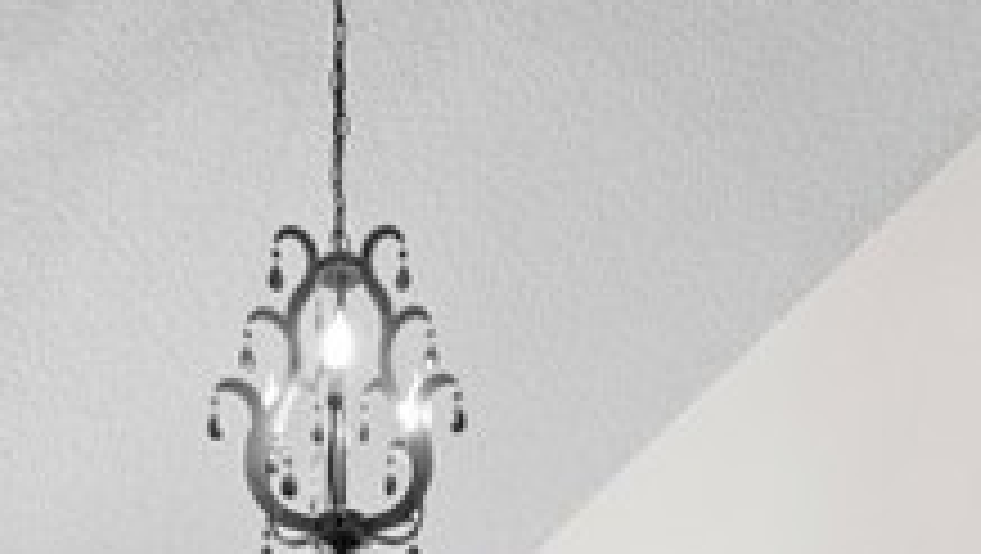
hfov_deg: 32.8
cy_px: 1218
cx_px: 486
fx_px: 1666
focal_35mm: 64
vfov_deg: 14.4
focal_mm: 13
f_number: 5
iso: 800
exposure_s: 1/125
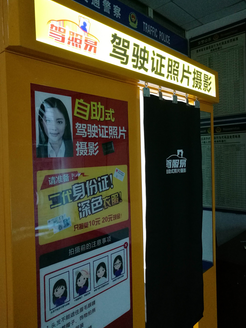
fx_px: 265
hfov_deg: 49.7
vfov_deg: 63.4
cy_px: 159
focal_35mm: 28
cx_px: 126
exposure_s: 1/100
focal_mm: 4.5
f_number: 2.2
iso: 400
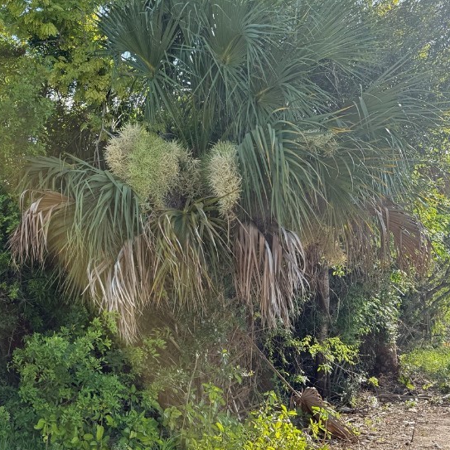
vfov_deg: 41.6
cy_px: 277
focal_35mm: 40
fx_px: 588
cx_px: 112
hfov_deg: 40.7
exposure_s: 1/1211
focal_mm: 6.76
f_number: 1.78
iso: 100
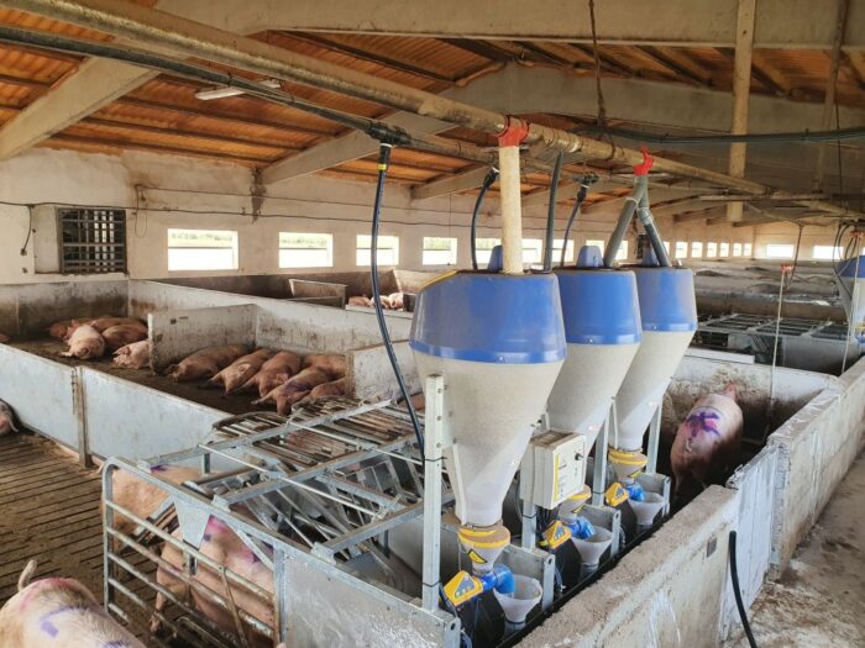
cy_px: 324
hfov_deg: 67.3
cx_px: 432
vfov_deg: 53.1
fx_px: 650
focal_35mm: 26
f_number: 2.4
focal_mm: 4.32
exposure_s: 1/100
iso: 80
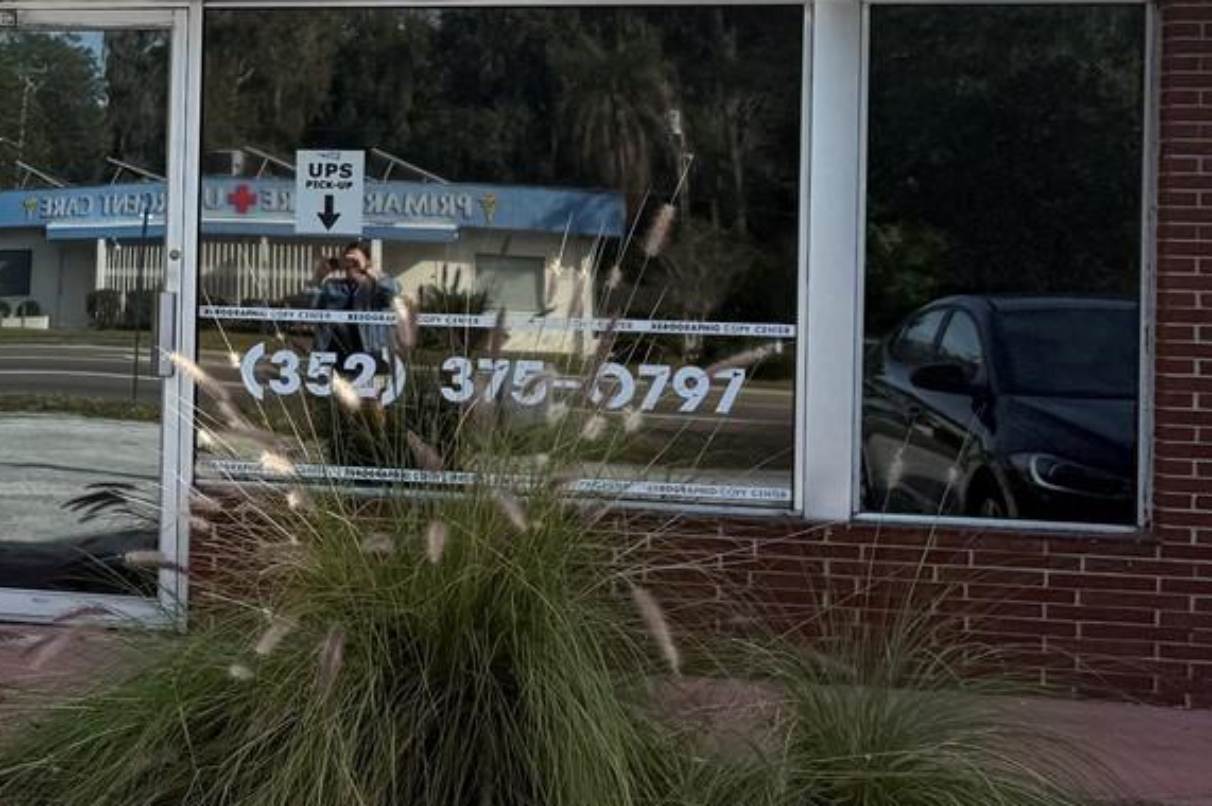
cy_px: 244
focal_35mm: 70
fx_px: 2355
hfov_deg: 25.6
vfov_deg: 19.3
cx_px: -270
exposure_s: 1/3425
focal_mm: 6.76
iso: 80
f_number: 1.78
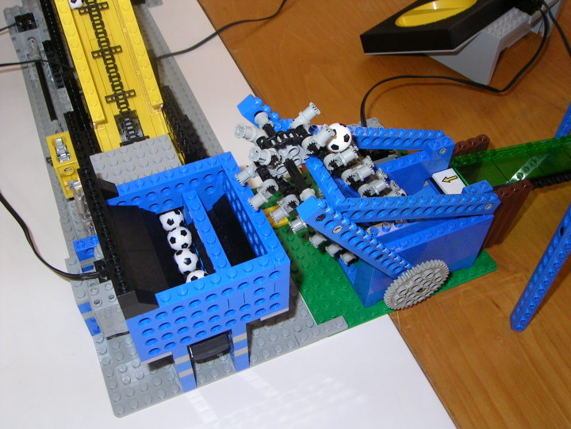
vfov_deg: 39.7
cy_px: 214
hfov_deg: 51.4
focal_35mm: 36
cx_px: 286
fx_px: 594
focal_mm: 5.6
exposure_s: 1/30
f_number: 4.8
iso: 100
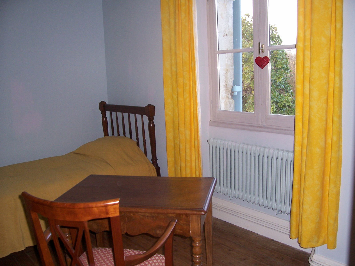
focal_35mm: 34
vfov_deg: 41.8
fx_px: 349
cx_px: 178
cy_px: 133
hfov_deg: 54.0
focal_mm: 5.6
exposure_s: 1/60
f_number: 2.7
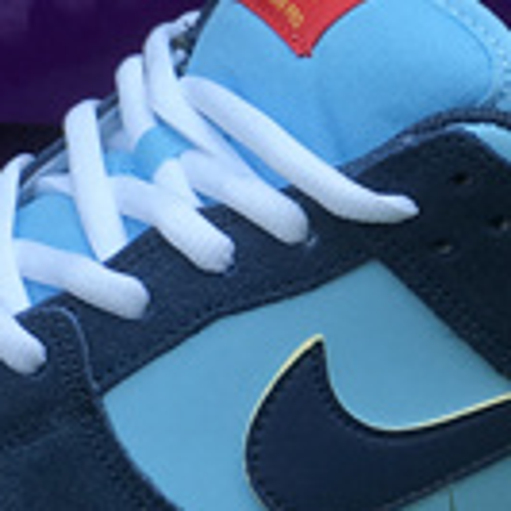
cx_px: -342
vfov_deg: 6.2
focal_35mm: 281
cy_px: 451
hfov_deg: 6.1
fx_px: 4693
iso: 20
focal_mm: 6.6
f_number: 2.8
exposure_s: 1/314
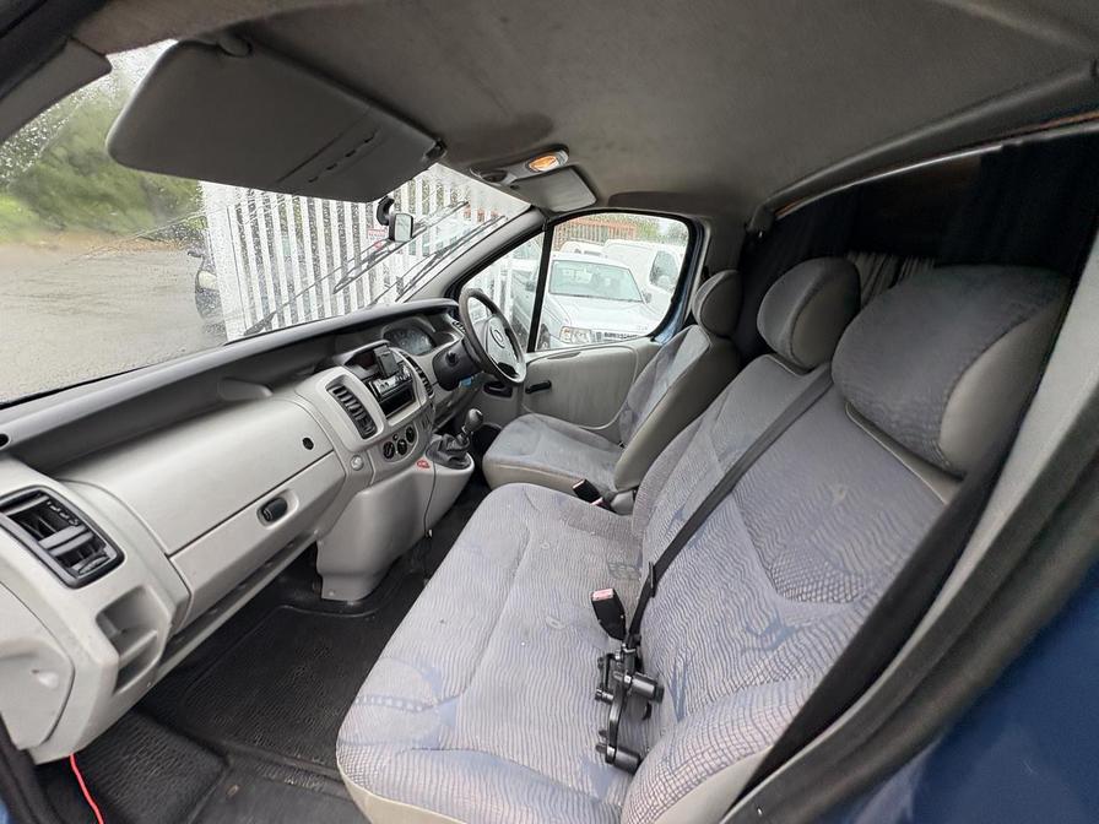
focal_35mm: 14
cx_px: 550
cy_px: 412
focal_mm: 2.22
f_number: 2.2
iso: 64
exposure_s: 1/109
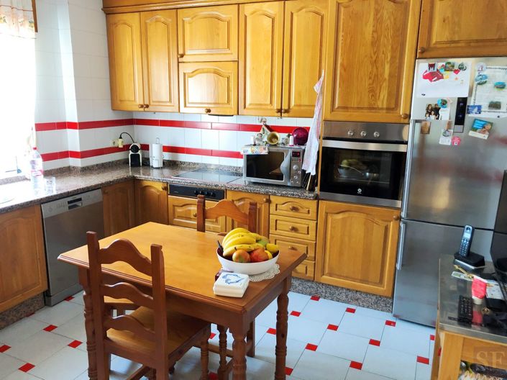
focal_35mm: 28
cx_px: 254
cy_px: 190
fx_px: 410
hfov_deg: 63.5
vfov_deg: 49.7
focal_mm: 3.99
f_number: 1.8
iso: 100
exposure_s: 1/15
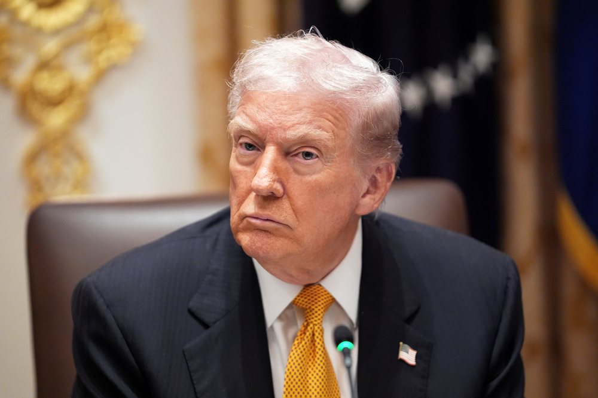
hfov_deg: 10.3
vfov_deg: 6.9
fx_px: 3321
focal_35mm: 200
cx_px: 299
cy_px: 199
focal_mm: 200
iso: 3200
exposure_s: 1/250
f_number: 2.8
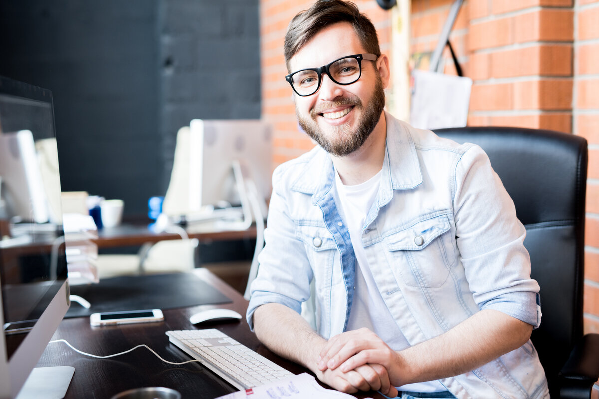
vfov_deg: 27.0
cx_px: 300
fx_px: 832
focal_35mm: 50
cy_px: 200
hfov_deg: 39.6
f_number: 2.5
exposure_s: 1/160
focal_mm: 50
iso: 500
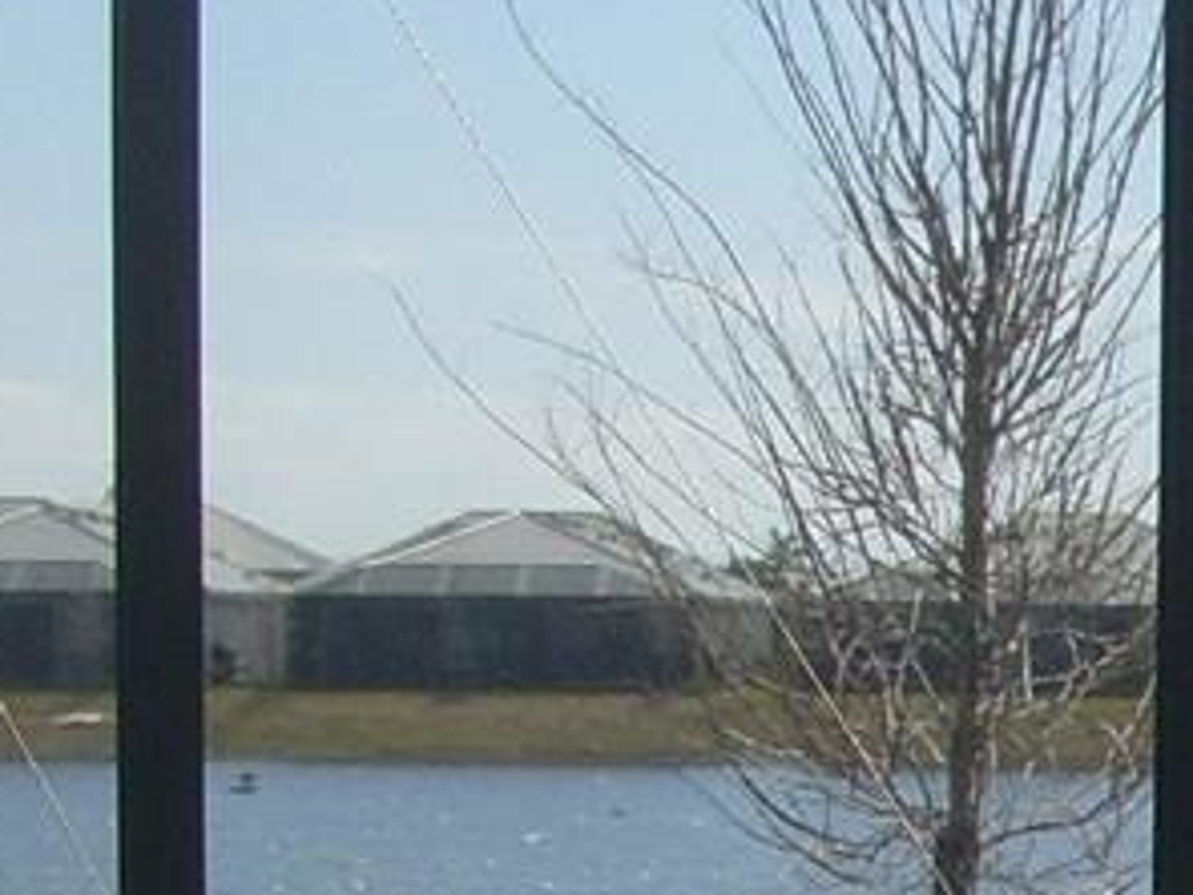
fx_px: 6514
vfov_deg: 7.3
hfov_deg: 10.2
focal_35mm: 189
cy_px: 2181
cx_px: 1648
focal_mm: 7.8
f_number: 2.8
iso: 80
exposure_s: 1/2000
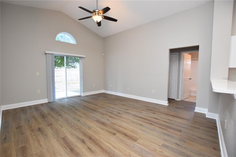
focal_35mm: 15
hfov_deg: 100.4
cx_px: 118
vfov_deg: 77.3
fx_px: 98
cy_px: 78
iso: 360
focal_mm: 10
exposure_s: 1/60
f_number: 4
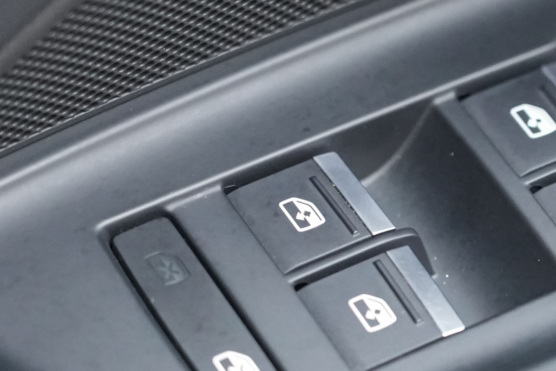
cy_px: 184
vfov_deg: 5.9
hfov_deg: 8.8
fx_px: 3585
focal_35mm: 232
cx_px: 478
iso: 10000
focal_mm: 101
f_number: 4
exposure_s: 1/100
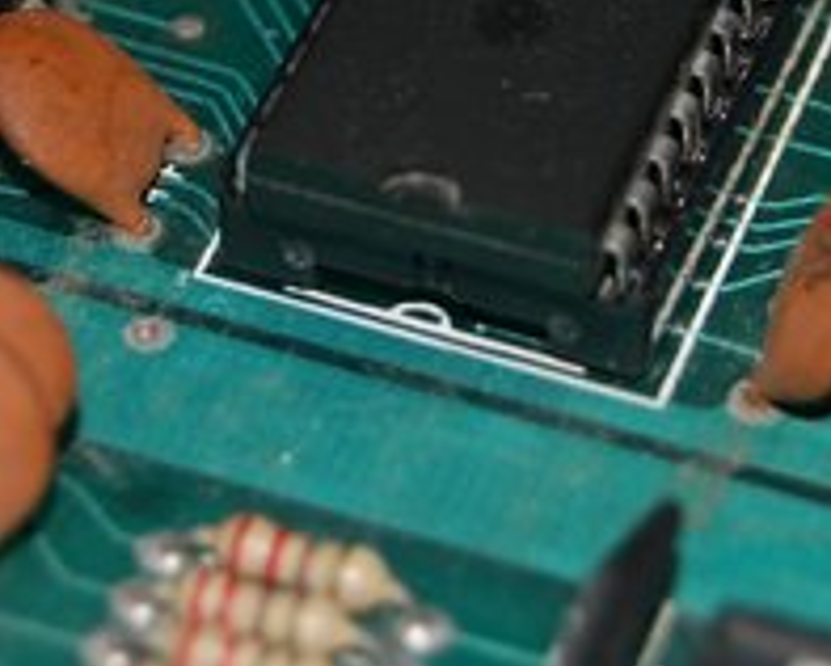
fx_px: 5268
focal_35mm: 214
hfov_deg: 9.0
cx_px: 451
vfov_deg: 7.2
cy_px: -112
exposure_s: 1/125
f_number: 5.6
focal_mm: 50
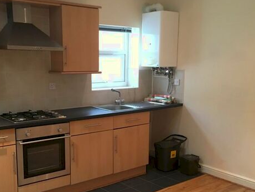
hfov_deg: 42.9
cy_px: 122
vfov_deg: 32.7
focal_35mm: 44
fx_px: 324
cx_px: 115
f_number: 2.2
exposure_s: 1/25
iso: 200
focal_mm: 4.15
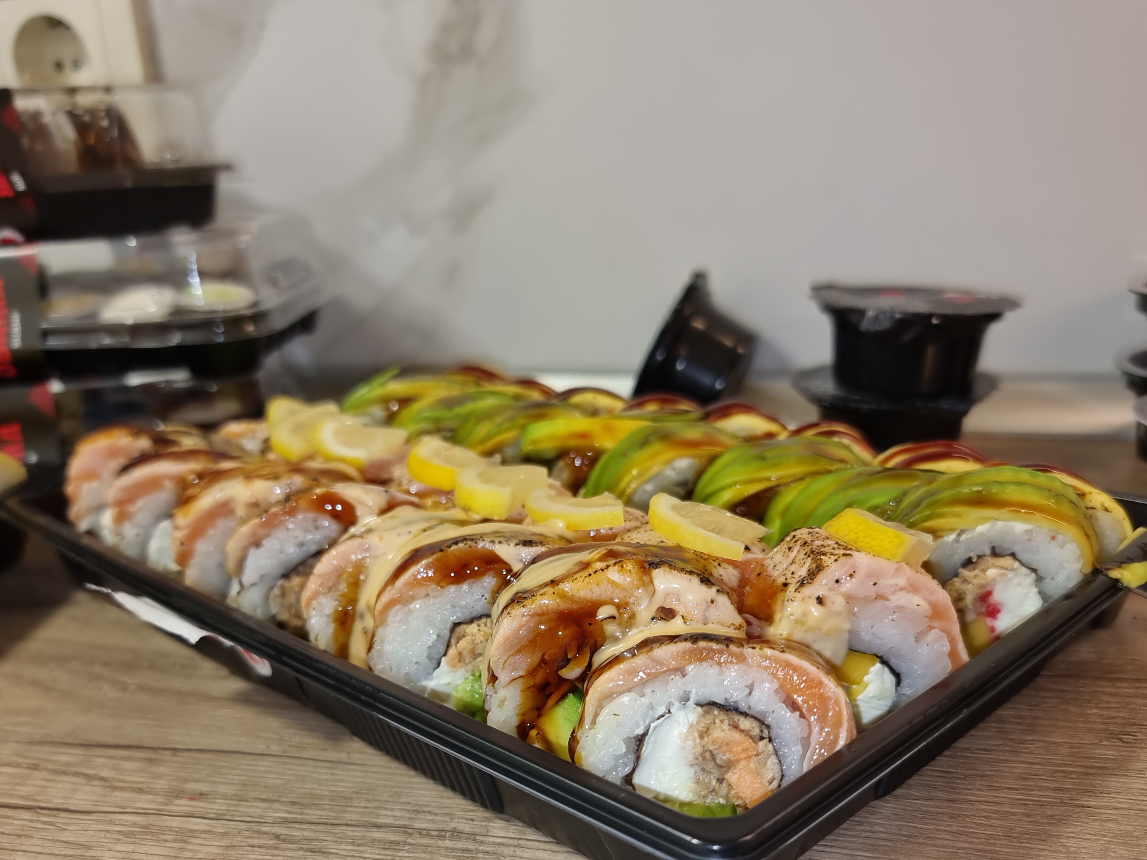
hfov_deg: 55.4
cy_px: 577
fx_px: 1093
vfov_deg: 42.3
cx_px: 570
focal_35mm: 33
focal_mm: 6.7
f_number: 1.8
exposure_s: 1/60
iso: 225
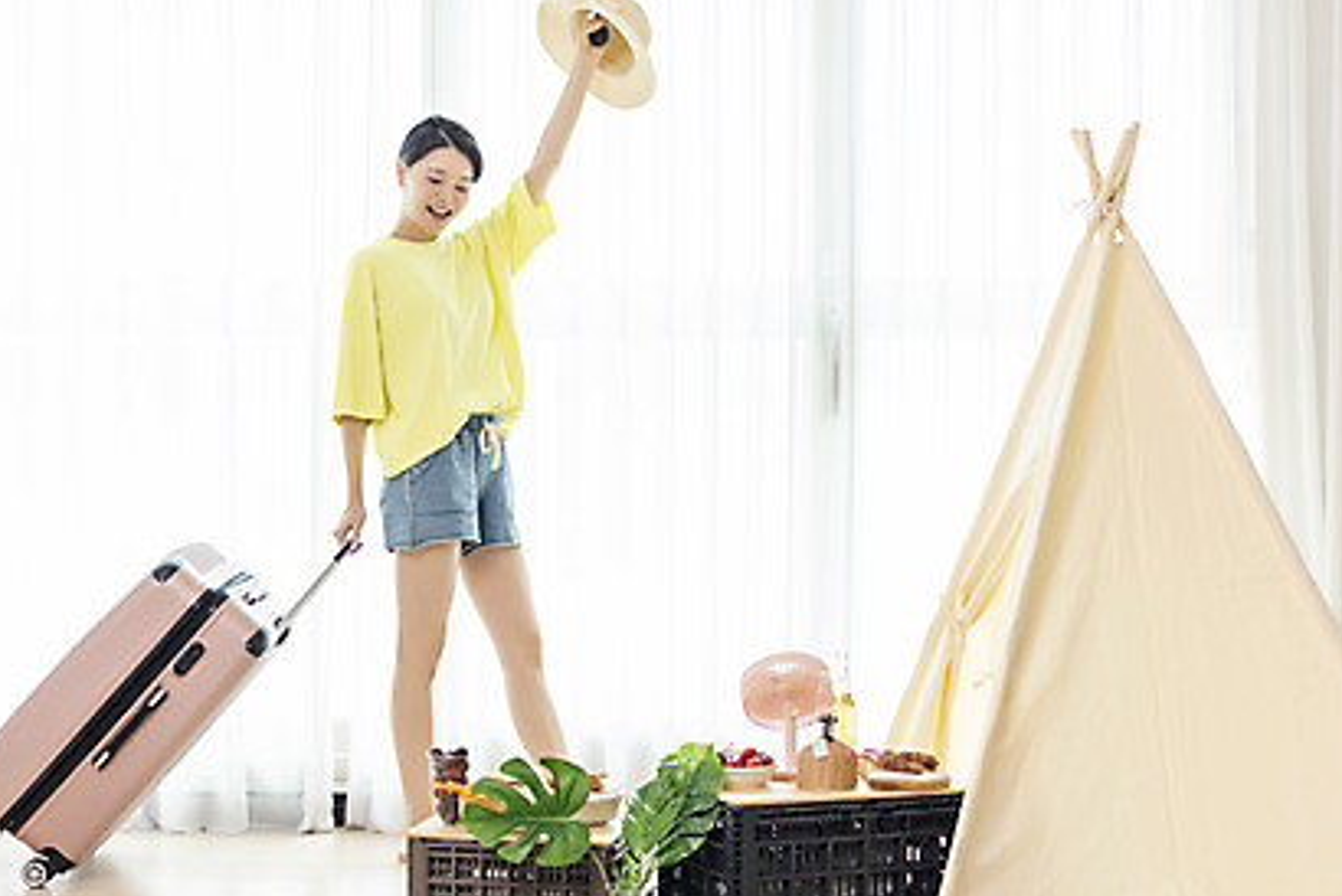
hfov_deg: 27.7
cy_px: 428
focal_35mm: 73
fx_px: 2723
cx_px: 571
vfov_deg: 18.7
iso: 250
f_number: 2
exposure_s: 1/200
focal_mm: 50
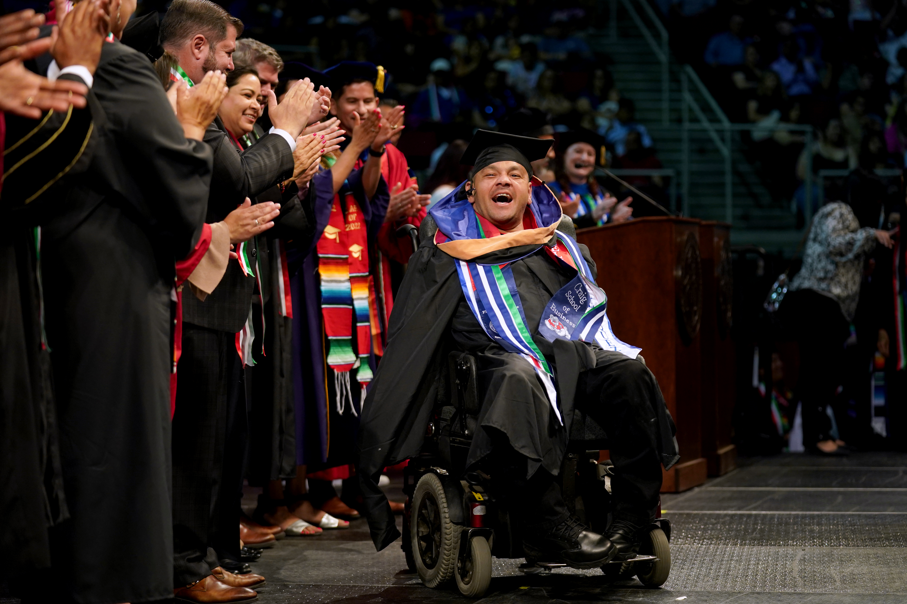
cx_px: 454
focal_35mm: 96
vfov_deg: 14.3
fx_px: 2418
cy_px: 302
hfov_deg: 21.2
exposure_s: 1/640
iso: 1600
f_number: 2.8
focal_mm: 96
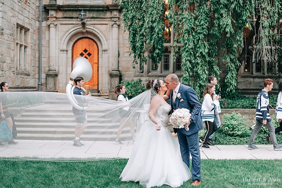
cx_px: 141
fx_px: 392
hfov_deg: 39.6
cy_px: 94
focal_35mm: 50
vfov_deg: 27.0
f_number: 1.8
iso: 640
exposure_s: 1/4000
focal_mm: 50
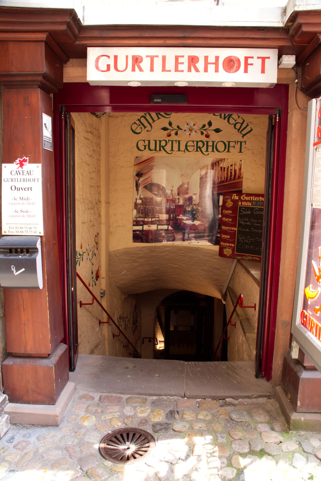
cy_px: 240
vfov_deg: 67.4
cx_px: 160
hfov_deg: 47.9
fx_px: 361
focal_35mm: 27
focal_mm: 18
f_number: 11
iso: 200
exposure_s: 1/15
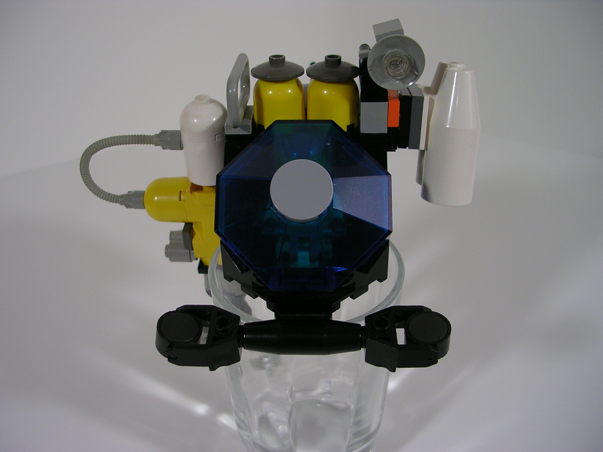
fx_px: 662
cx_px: 302
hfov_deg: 49.0
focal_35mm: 38
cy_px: 226
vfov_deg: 37.7
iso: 50
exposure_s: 1/30
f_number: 2.8
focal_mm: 5.8
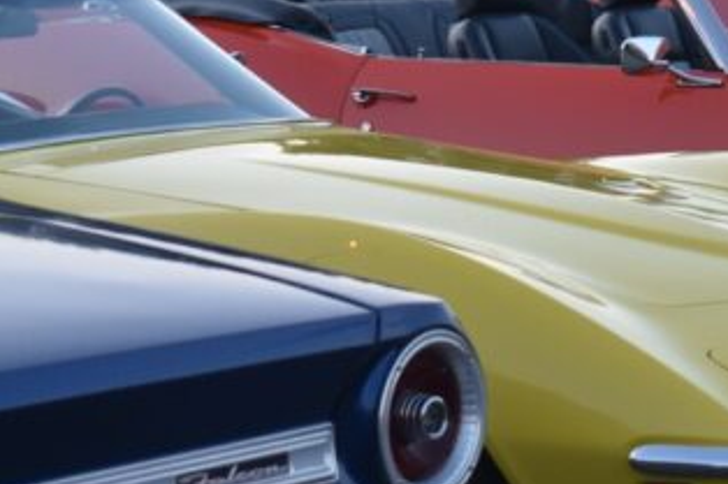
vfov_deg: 7.3
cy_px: -45
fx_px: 3759
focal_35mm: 186
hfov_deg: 11.0
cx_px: 740
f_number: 5.6
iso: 400
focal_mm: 38
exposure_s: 1/125
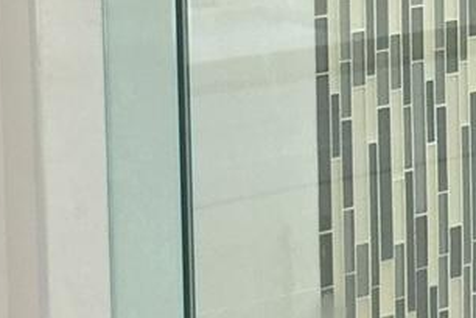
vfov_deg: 8.4
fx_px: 2129
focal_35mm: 161
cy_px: -48
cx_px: 551
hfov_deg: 12.5
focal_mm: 4.15
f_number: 2.2
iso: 50
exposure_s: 1/30
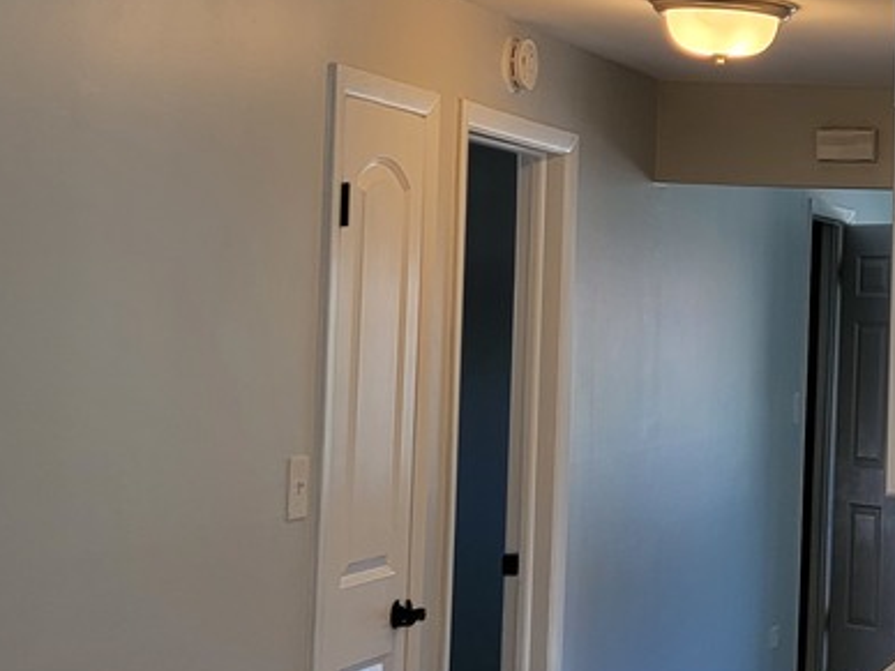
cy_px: 254
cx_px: 1345
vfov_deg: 16.6
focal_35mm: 89
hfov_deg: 19.2
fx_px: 2301
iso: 50
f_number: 1.8
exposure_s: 1/120
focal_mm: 6.7
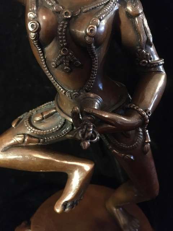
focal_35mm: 29
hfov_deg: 48.2
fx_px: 193
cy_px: 116
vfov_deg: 61.7
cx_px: 86
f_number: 2.2
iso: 1000
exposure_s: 1/17
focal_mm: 4.15
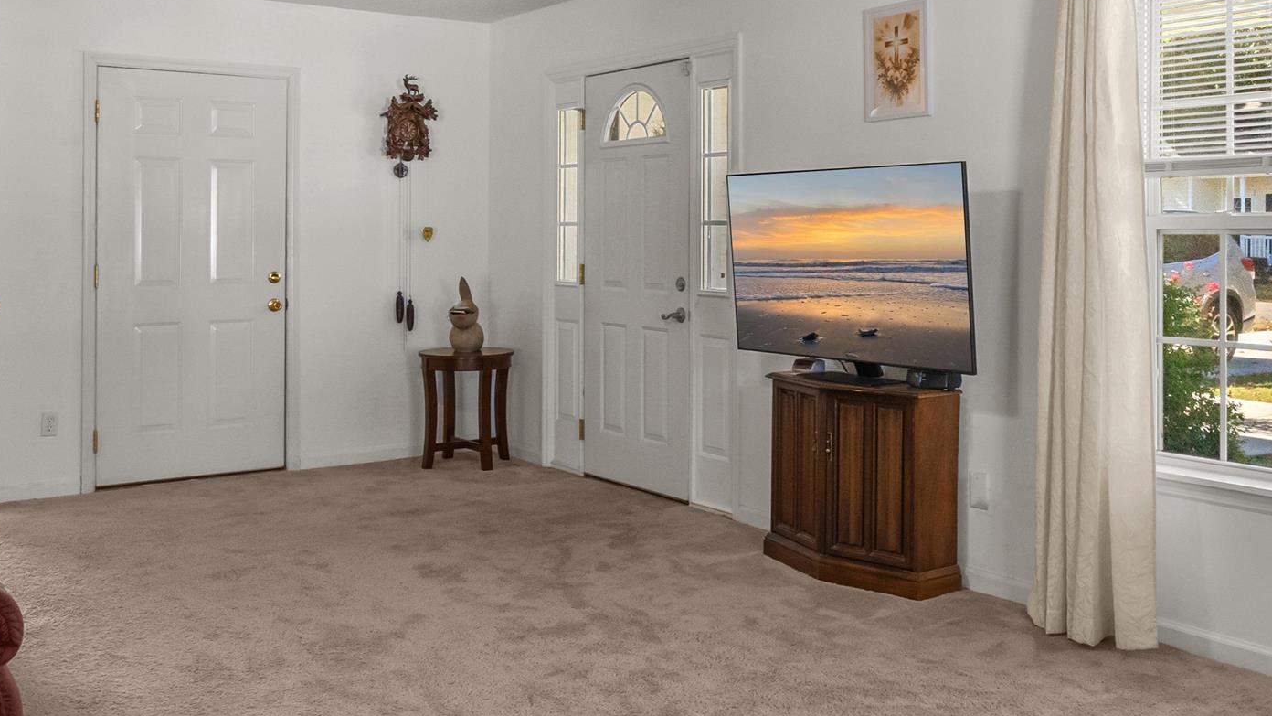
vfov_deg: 31.8
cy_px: 250
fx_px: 1248
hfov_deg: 53.9
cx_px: 717
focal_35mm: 37
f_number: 8
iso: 1250
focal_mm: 16
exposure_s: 1/15
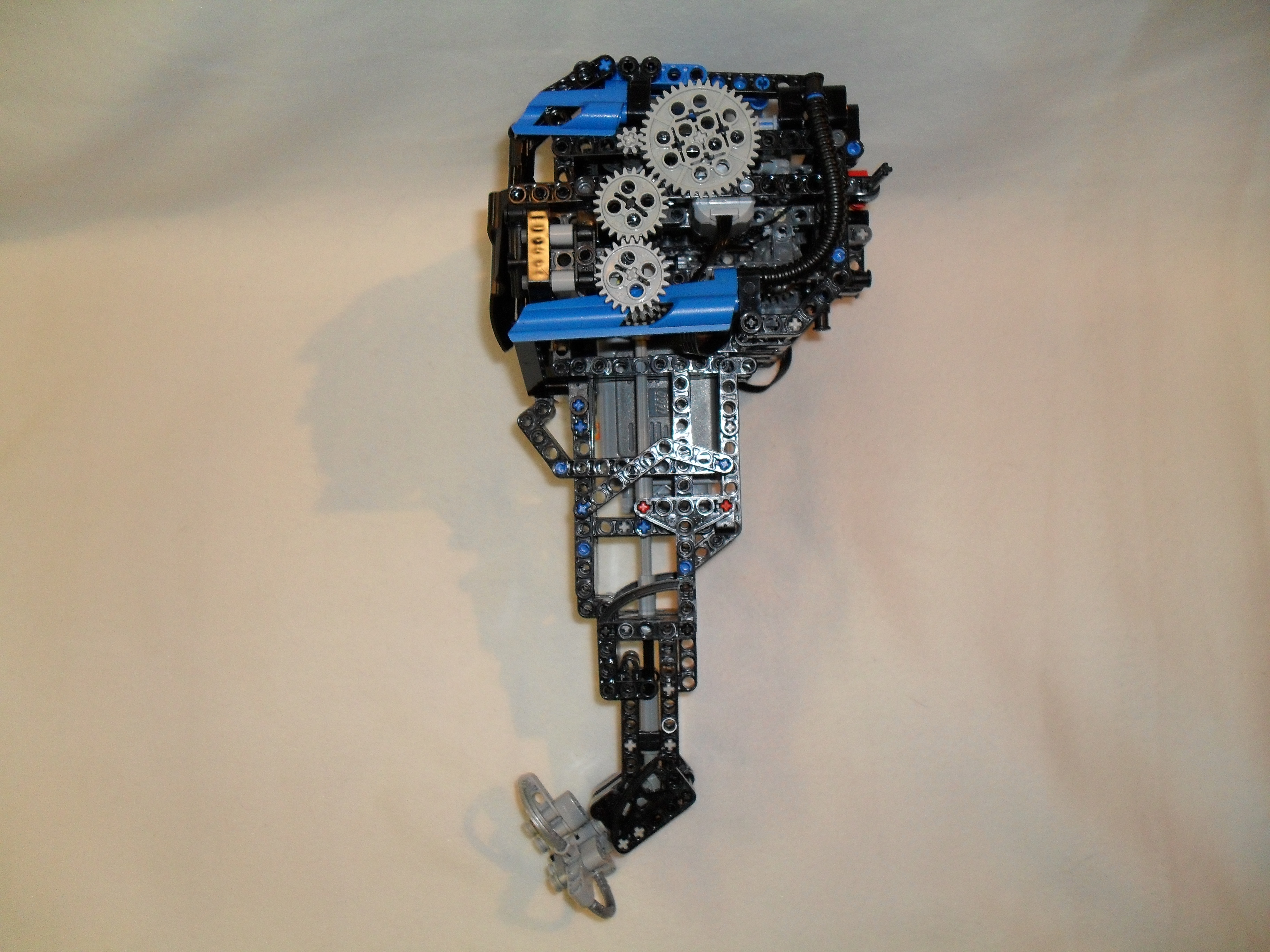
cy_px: 476
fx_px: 1284
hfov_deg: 52.6
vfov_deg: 40.7
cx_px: 635
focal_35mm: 35
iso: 200
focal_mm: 6.3
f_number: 3.2
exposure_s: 1/45
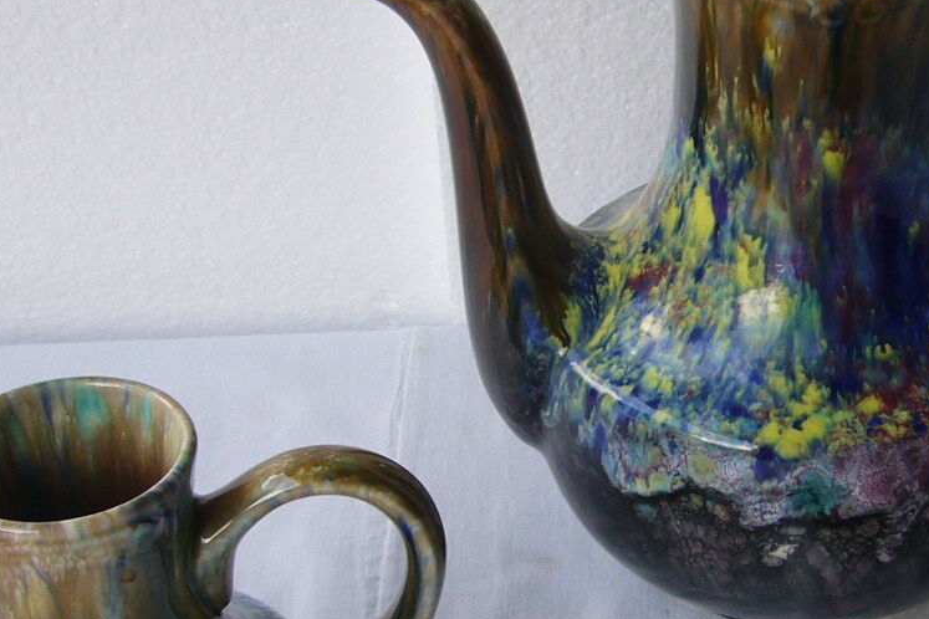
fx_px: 2013
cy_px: 435
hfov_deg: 25.7
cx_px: 668
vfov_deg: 17.4
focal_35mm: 78
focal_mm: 5.8
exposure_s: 1/100
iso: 80
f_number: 2.8
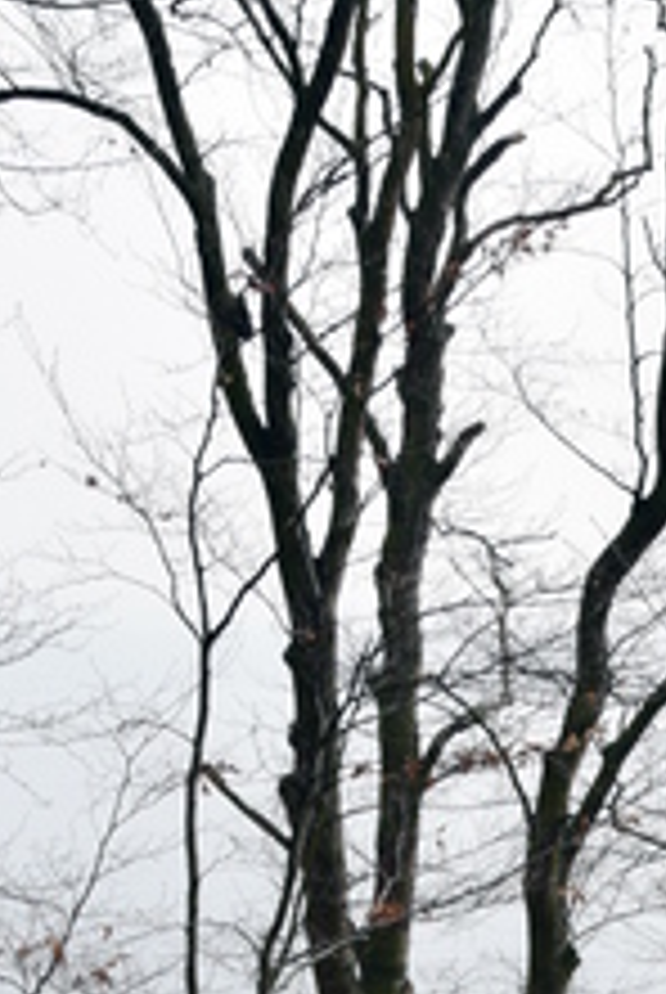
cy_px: 1759
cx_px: 752
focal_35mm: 114
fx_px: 3148
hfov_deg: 11.9
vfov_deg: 15.5
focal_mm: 21
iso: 400
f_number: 9
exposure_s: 1/80
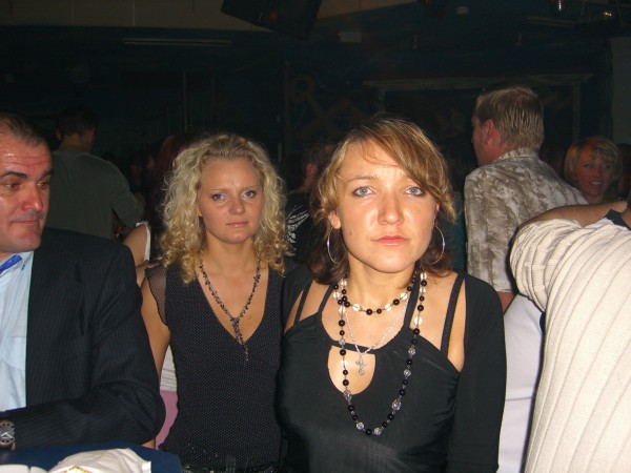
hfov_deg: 49.0
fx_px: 693
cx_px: 316
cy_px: 236
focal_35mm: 38
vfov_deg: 37.7
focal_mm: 7.9
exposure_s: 1/60
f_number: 2.8
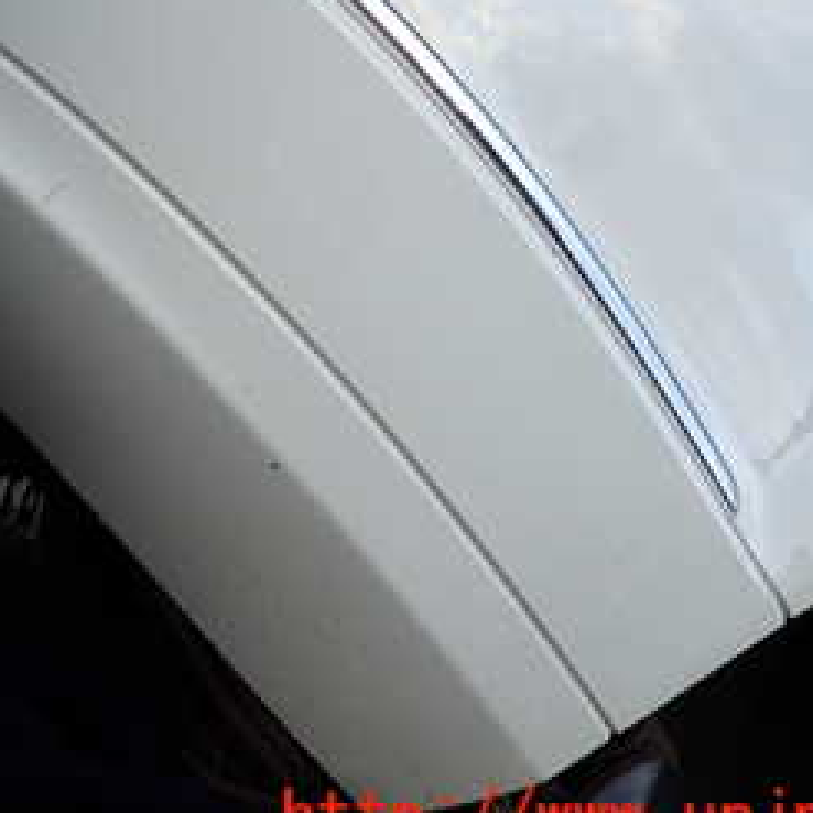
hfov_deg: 29.9
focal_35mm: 54
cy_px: 119
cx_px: 36
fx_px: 1435
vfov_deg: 30.6
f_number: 2
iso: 100
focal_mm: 4.5
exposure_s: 1/160
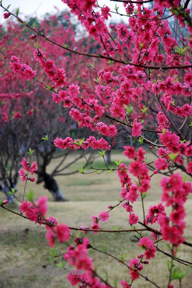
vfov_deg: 19.3
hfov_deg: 12.9
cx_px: 96
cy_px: 144
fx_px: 848
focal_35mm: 106
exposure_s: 1/100
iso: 500
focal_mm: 70
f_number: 4.5
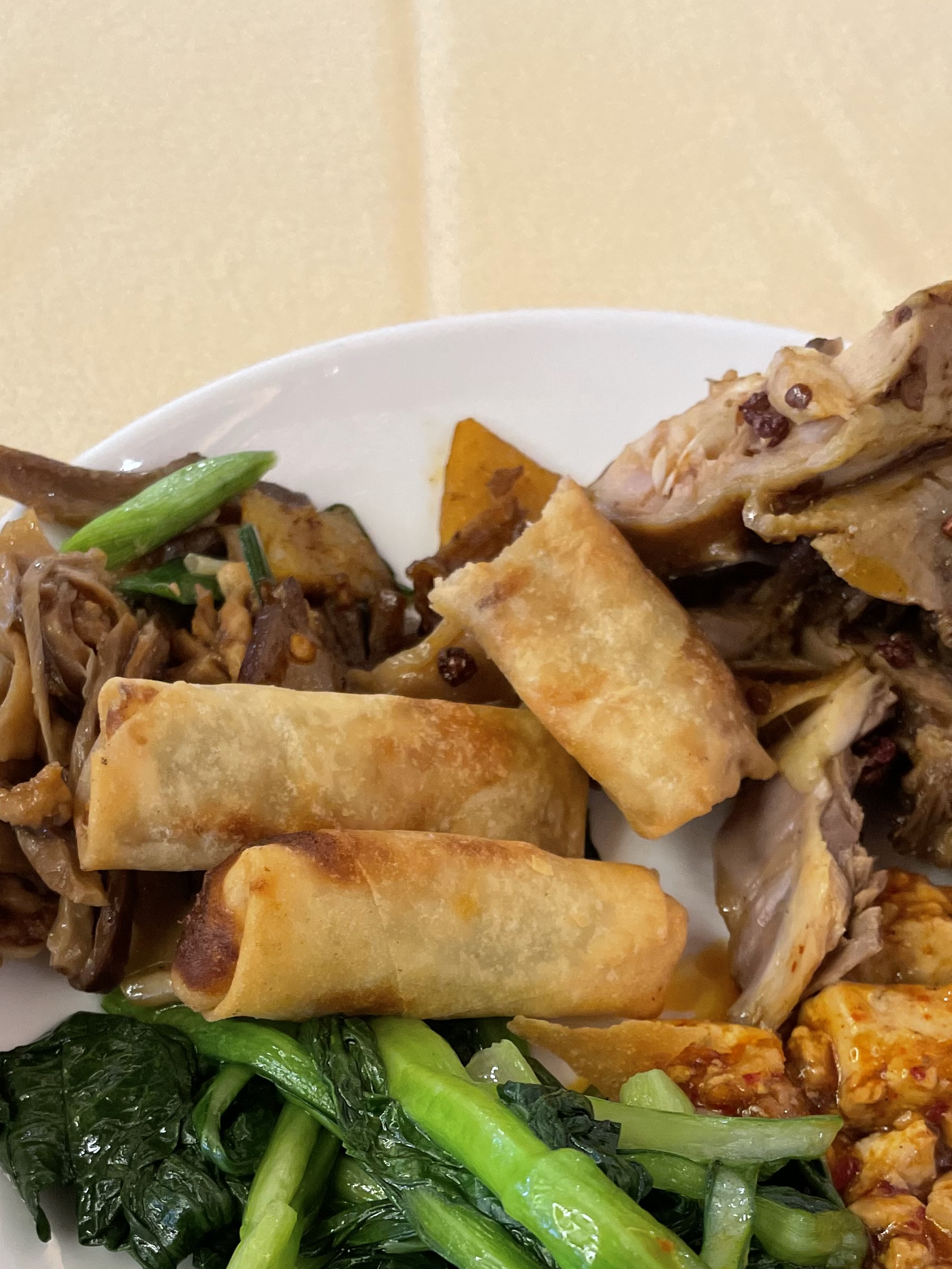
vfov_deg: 40.7
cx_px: 428
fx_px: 1614
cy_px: 1059
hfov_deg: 32.8
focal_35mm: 44
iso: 250
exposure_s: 1/50
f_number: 1.6
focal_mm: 4.2
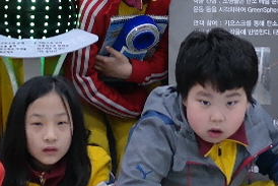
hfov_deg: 10.9
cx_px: 146
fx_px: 1460
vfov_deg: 7.2
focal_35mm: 189
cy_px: -81
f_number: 3.5
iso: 800
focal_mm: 20
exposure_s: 1/40
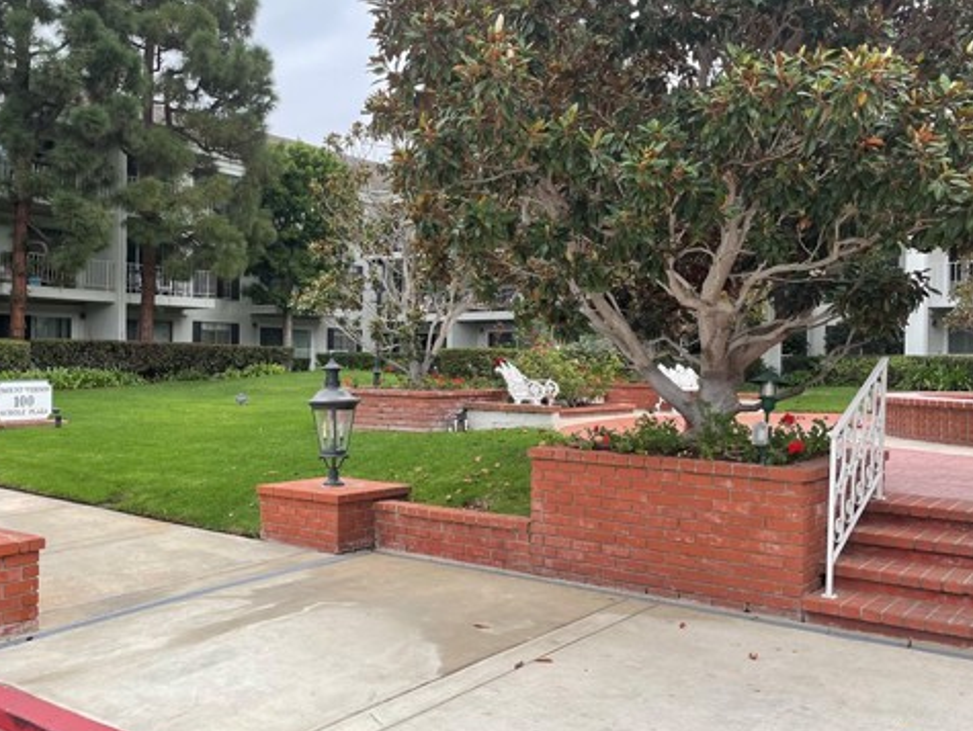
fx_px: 985
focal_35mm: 35
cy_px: 358
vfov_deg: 40.7
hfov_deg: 52.3
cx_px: 399
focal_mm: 4.2
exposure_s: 1/824
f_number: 1.6
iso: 32
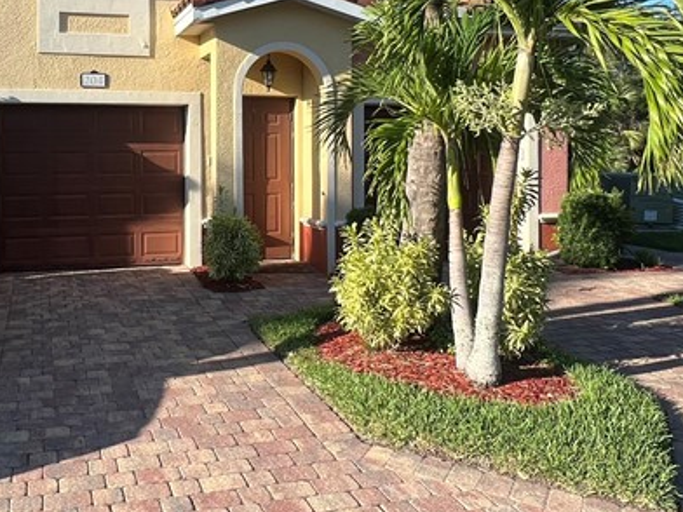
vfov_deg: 41.0
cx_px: 214
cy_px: 153
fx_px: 671
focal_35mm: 34
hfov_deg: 52.7
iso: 32
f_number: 1.8
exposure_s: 1/815
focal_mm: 1.57
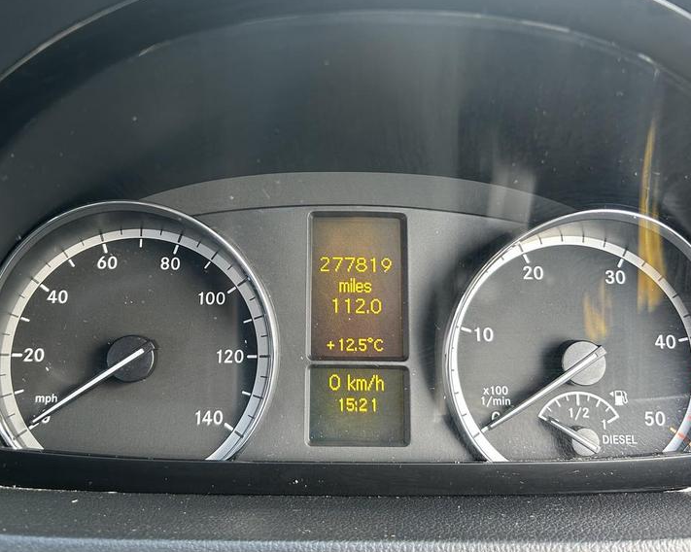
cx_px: 310
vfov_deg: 45.6
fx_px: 654
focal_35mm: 32
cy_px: 228
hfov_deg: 55.6
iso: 125
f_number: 1.5
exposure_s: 1/62
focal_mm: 5.7
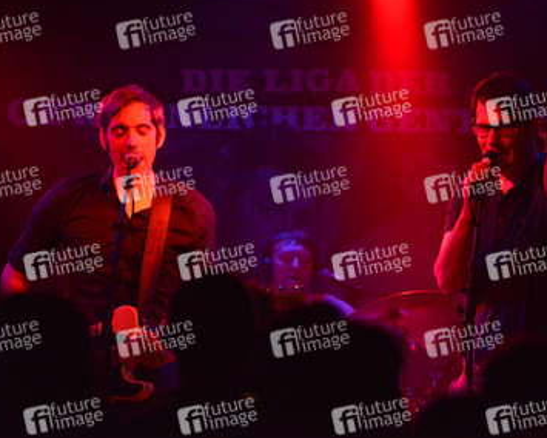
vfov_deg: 9.6
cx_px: 331
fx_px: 2606
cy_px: 224
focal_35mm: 161
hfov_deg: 12.0
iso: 6400
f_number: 4
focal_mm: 135
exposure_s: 1/400
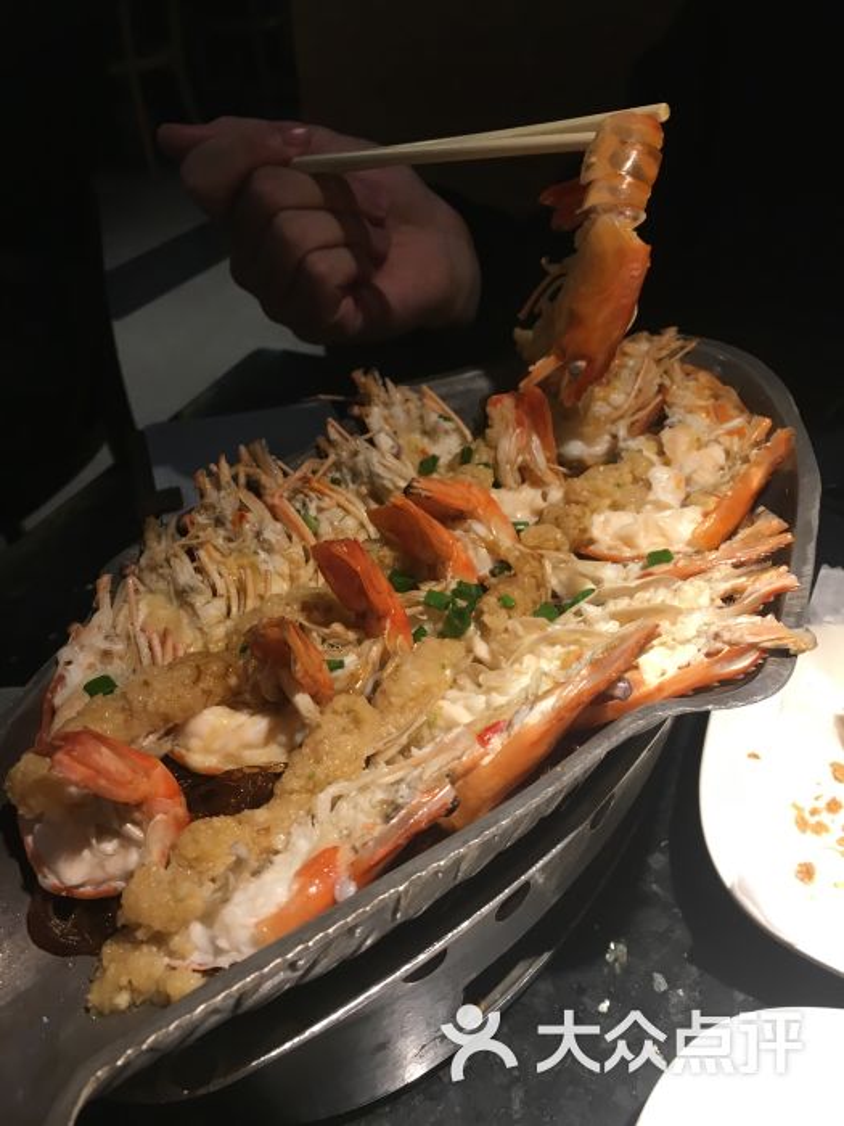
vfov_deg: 61.7
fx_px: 943
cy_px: 563
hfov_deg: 48.2
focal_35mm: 29
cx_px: 422
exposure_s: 1/33
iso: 64
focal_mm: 4.15
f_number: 2.2
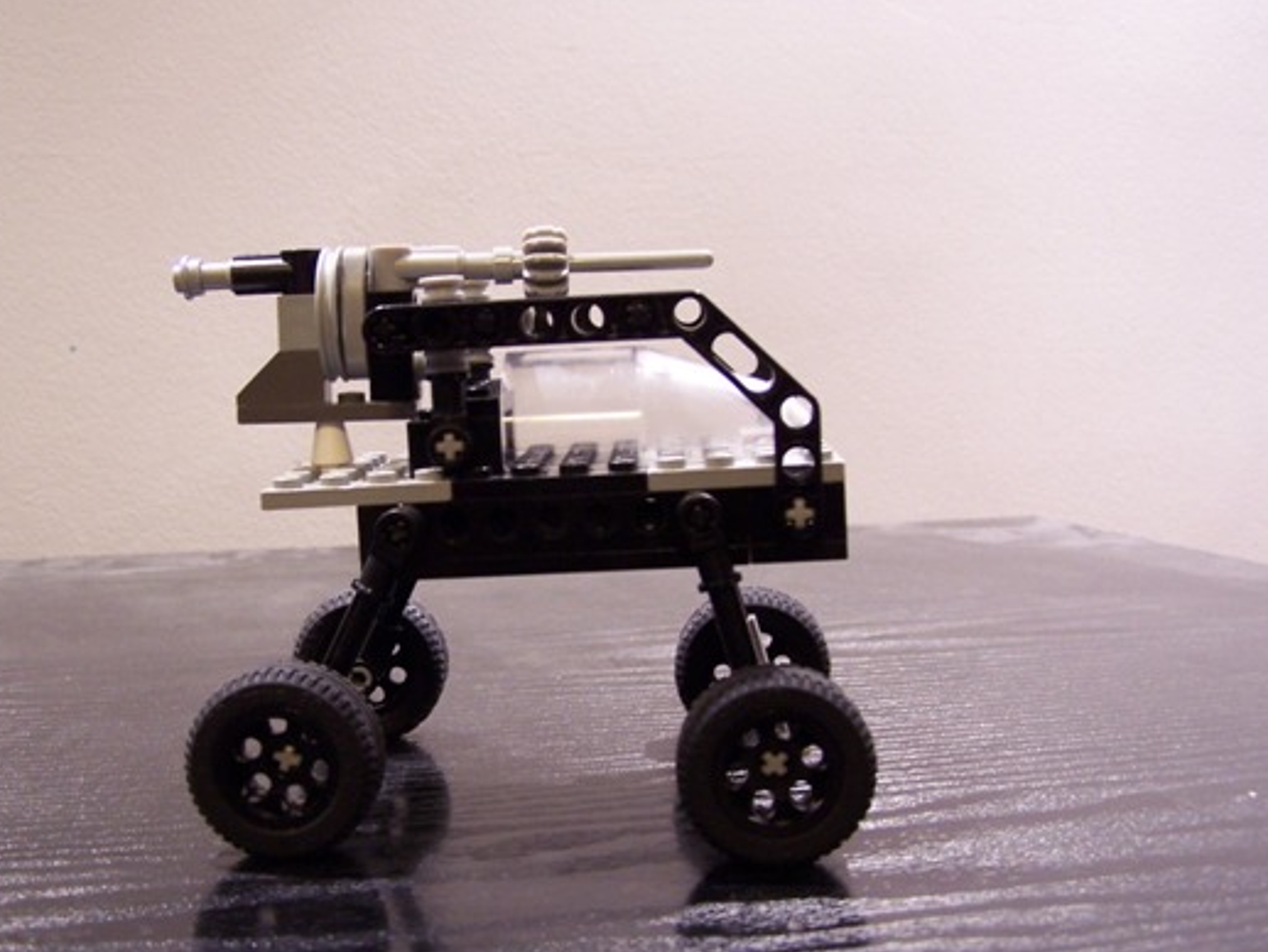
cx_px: 552
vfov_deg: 30.9
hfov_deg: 40.4
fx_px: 1722
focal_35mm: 47
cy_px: 491
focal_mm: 6.3
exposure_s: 1/10
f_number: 2.8
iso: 140
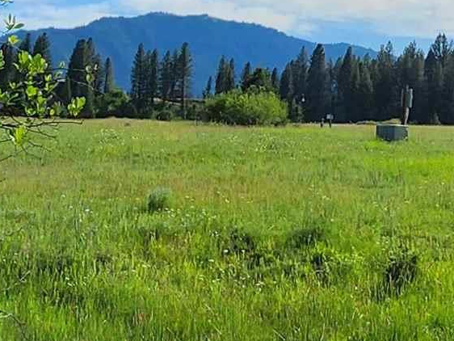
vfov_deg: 19.9
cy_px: -23
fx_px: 932
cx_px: 376
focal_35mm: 71
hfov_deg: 26.8
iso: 50
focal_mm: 2.2
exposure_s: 1/4076
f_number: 2.2
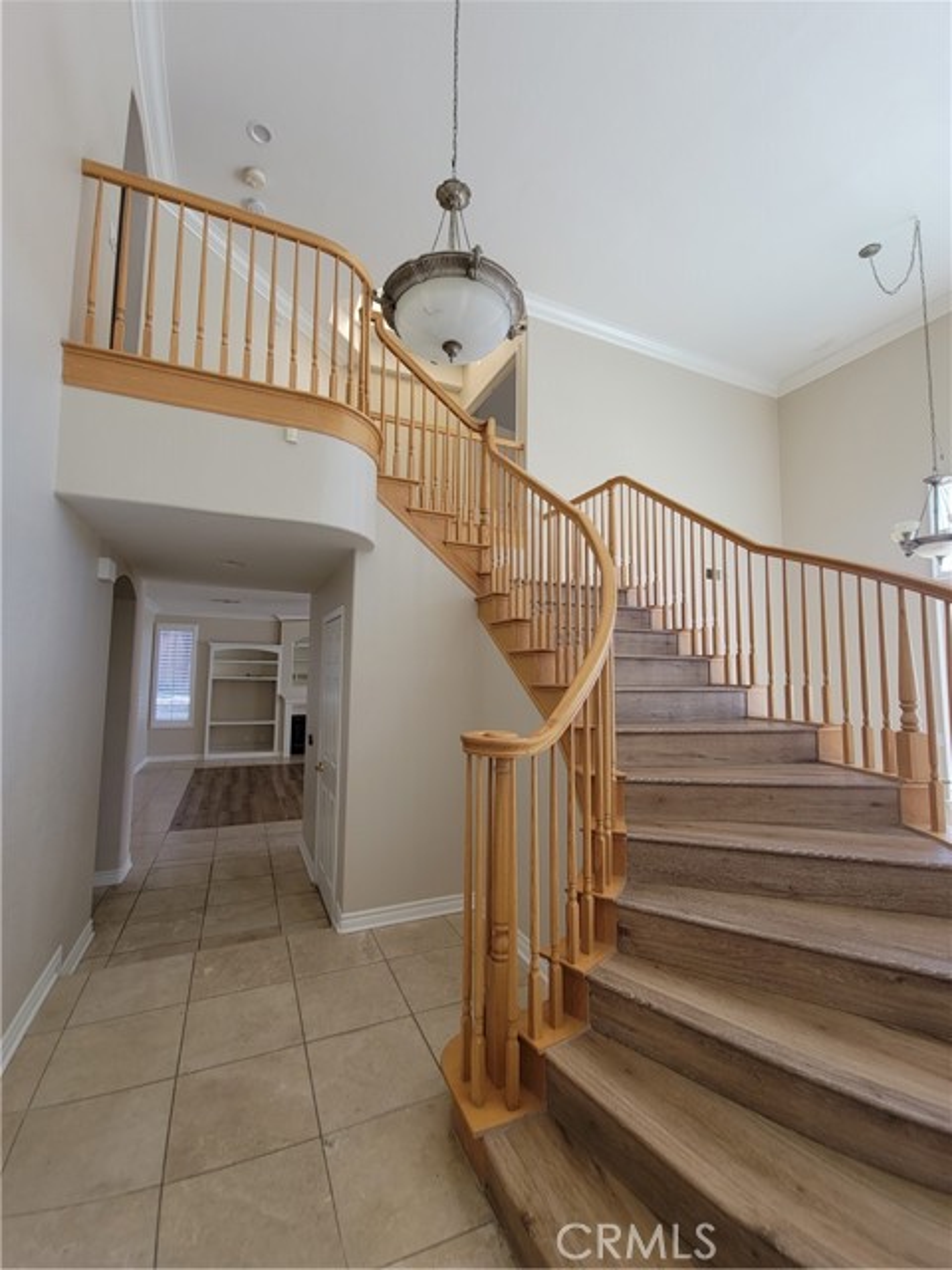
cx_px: 476
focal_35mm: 13
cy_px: 635
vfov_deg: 106.2
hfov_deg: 89.9
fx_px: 477
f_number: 2.2
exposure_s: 1/60
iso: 50
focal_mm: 2.2
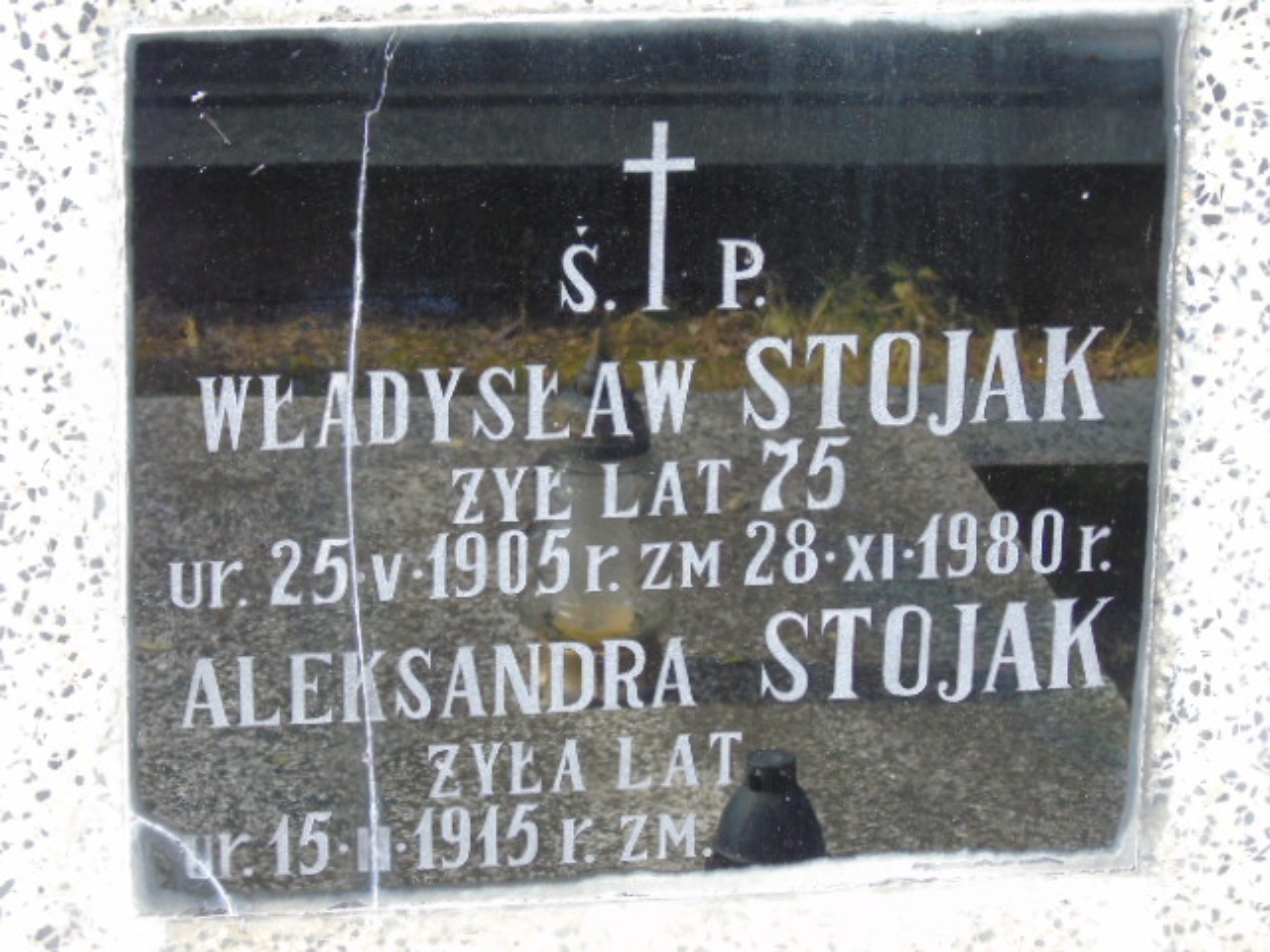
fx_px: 5210
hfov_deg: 13.9
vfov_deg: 10.4
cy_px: 476
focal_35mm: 142
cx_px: 635
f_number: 4.7
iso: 500
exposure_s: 1/60
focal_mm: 25
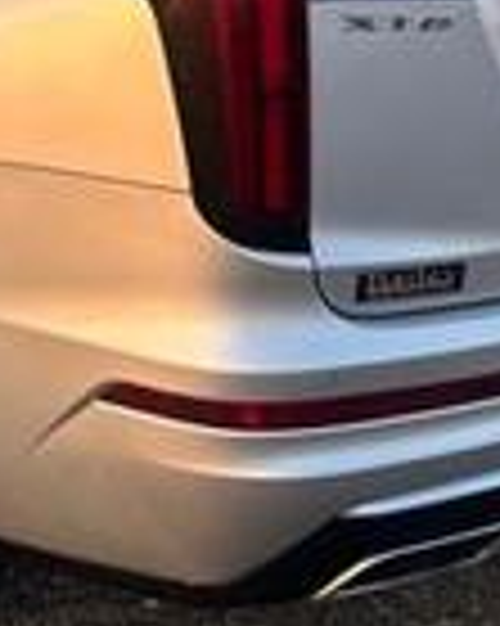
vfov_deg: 20.2
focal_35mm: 92
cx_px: 32
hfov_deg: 16.4
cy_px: 9
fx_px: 1704
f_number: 1.5
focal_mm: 5.7
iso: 50
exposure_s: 1/658
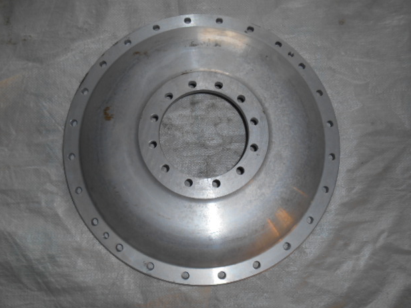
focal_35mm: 27
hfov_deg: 65.3
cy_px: 149
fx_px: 321
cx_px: 211
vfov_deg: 51.3
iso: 80
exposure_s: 1/25
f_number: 3.4
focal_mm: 4.7
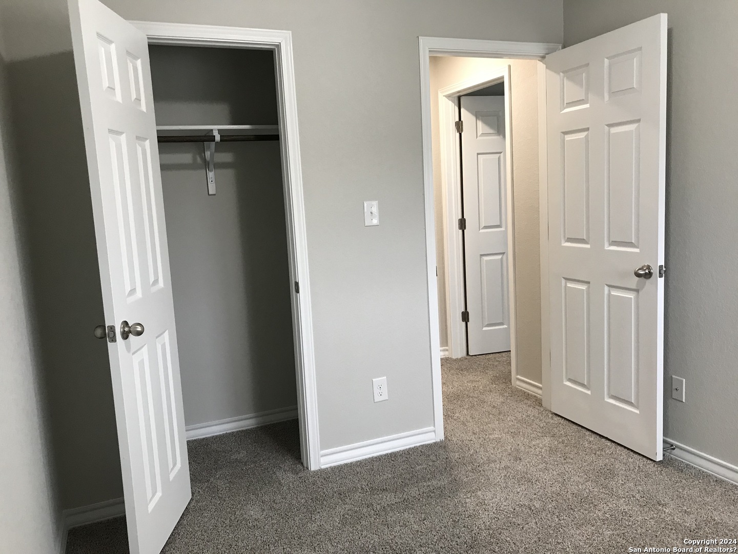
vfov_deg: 49.7
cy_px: 277
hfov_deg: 63.4
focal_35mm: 28
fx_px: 597
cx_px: 369
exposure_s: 1/24
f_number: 1.8
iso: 40
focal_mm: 3.99
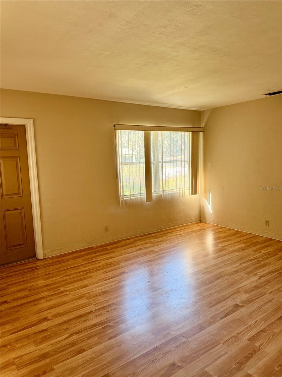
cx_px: 141
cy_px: 188
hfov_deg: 56.8
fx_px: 261
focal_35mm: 24
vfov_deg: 71.6
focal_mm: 6.76
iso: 200
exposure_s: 1/146
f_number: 1.78
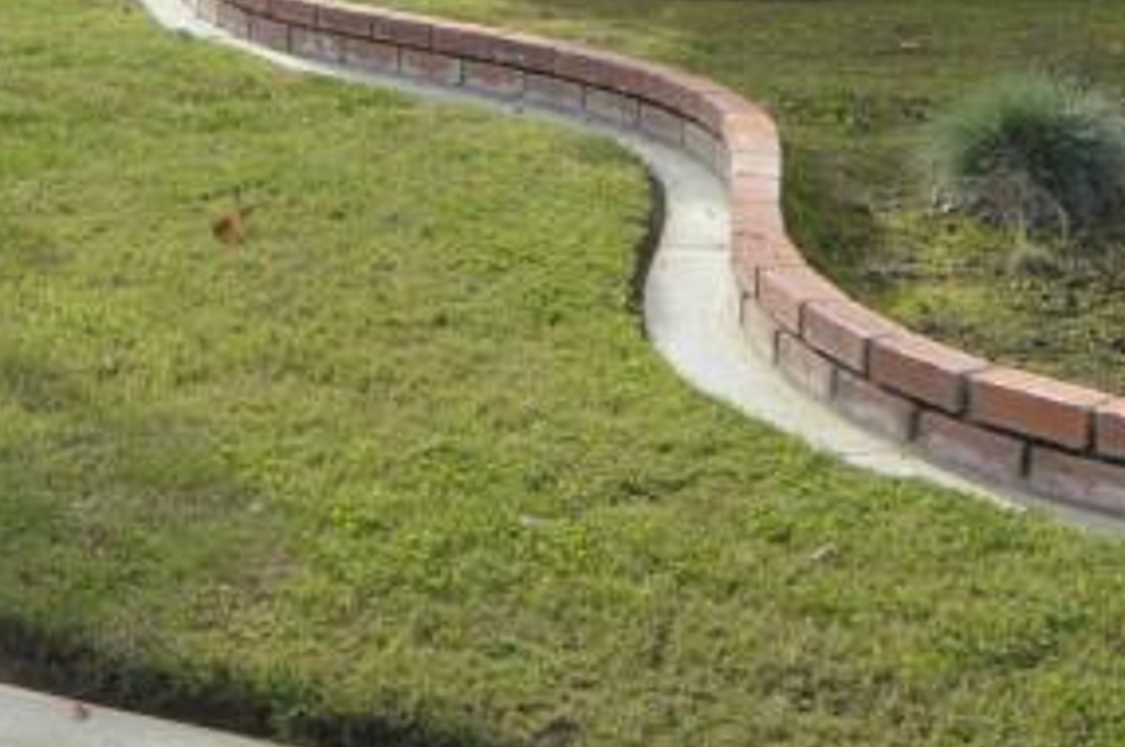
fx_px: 2704
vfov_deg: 14.6
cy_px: -407
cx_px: 326
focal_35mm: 87
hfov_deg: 23.3
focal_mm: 11
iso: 100
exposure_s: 1/200
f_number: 7.1
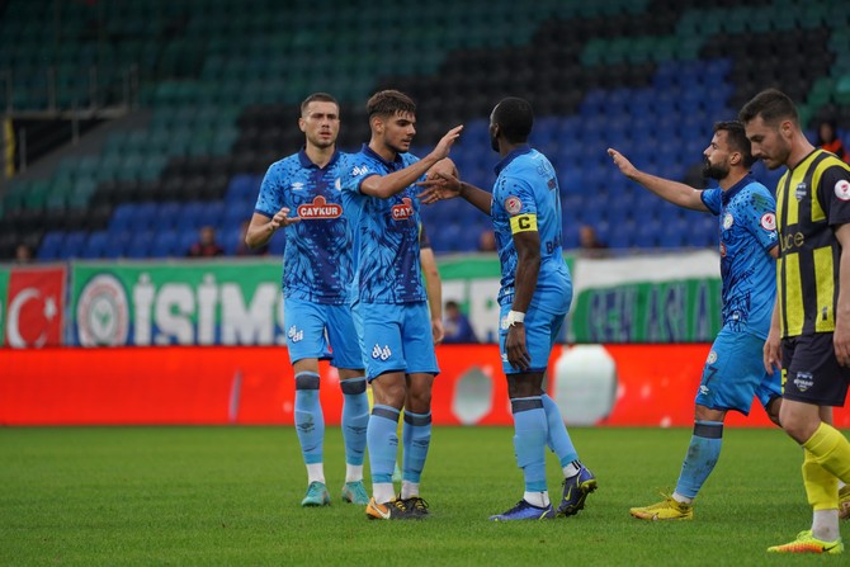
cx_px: 425
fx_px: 9446
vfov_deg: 3.4
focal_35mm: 400
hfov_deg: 5.2
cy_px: 284
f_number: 5.6
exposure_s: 1/500
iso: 800
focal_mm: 400
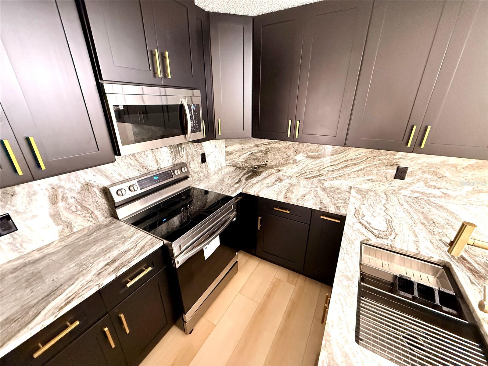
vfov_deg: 85.7
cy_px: 183
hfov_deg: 102.1
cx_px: 244
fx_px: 197
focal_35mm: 14
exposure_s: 1/60
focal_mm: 2.22
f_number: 2.2
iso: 800
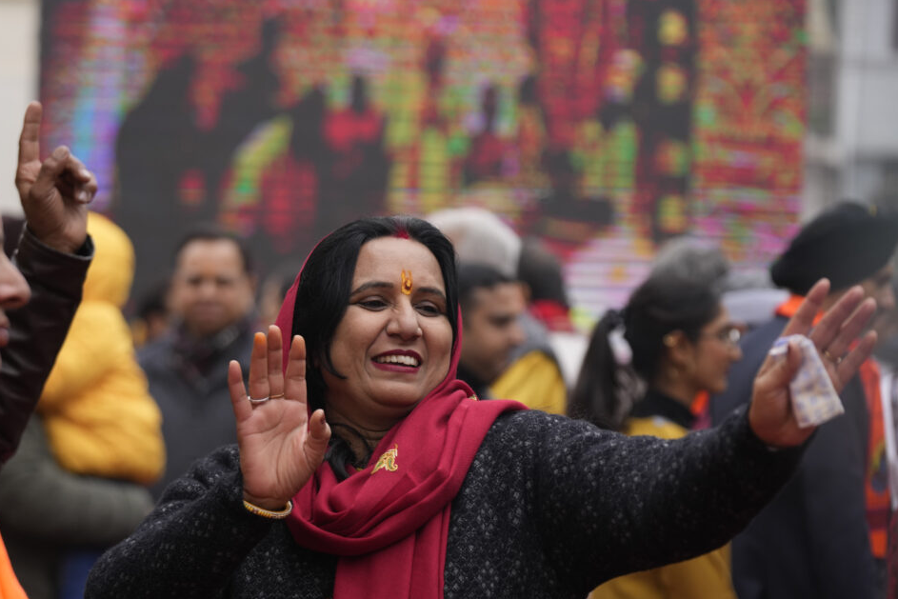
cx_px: 421
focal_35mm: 159
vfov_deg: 8.6
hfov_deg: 12.9
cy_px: 379
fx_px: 3967
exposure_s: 1/1000
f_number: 4
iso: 500
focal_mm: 125
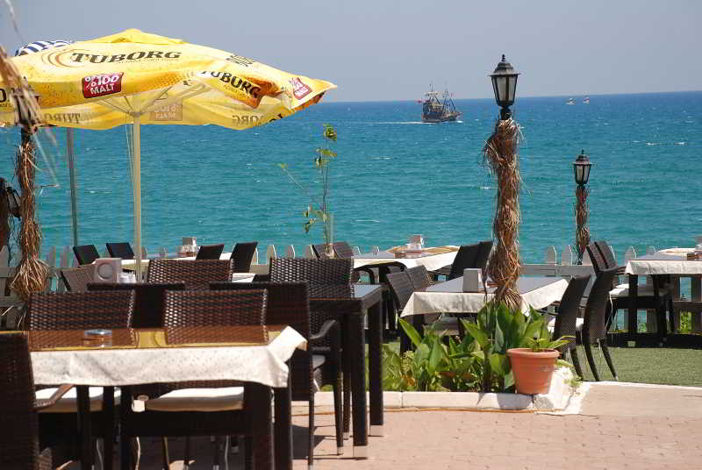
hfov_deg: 19.4
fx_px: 2050
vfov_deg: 13.1
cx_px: 351
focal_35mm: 105
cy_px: 235
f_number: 6.3
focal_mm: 70
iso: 200
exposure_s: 1/640
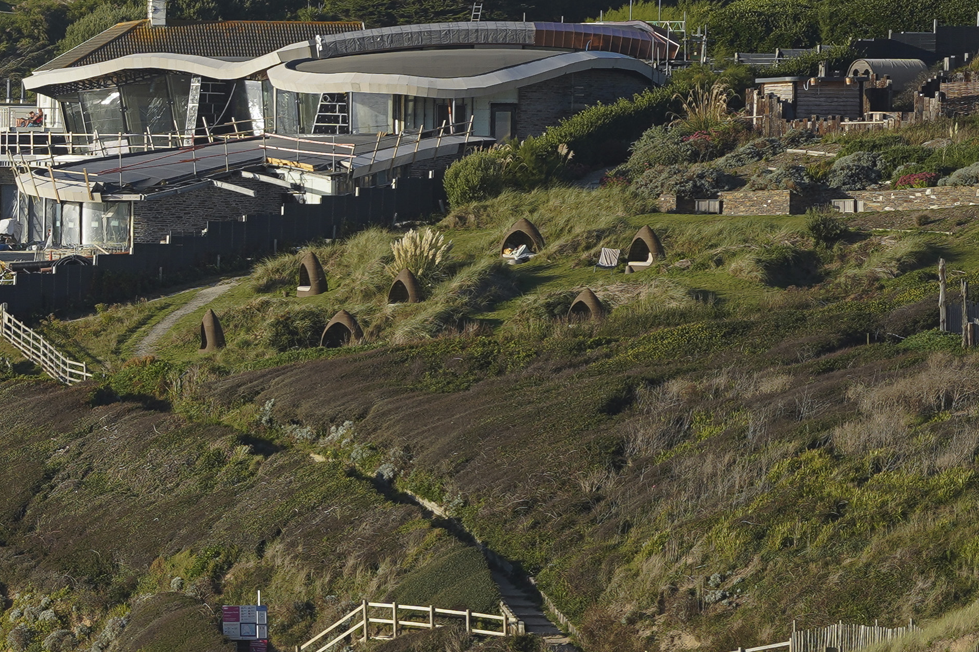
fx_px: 10850
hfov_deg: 5.1
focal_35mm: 399
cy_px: 135
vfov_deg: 3.4
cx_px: -384
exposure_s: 1/400
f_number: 5.6
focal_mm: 129
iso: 100
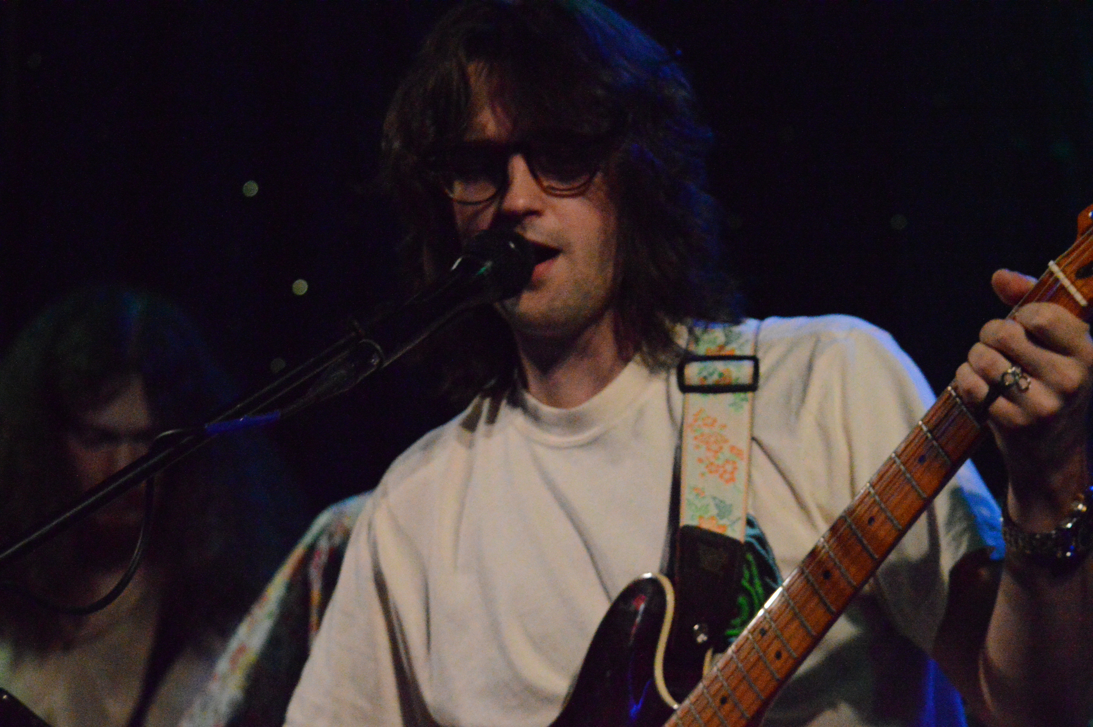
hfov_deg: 19.5
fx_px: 3185
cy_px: 364
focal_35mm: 105
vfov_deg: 13.0
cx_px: 546
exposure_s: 1/125
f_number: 4.5
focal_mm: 70
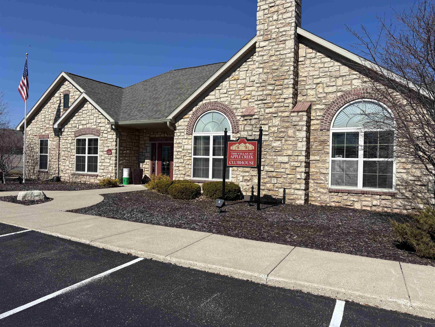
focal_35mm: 26
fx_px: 327
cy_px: 164
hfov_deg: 67.3
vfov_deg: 53.1
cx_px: 218
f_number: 1.6
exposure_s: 1/5952
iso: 50
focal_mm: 5.96
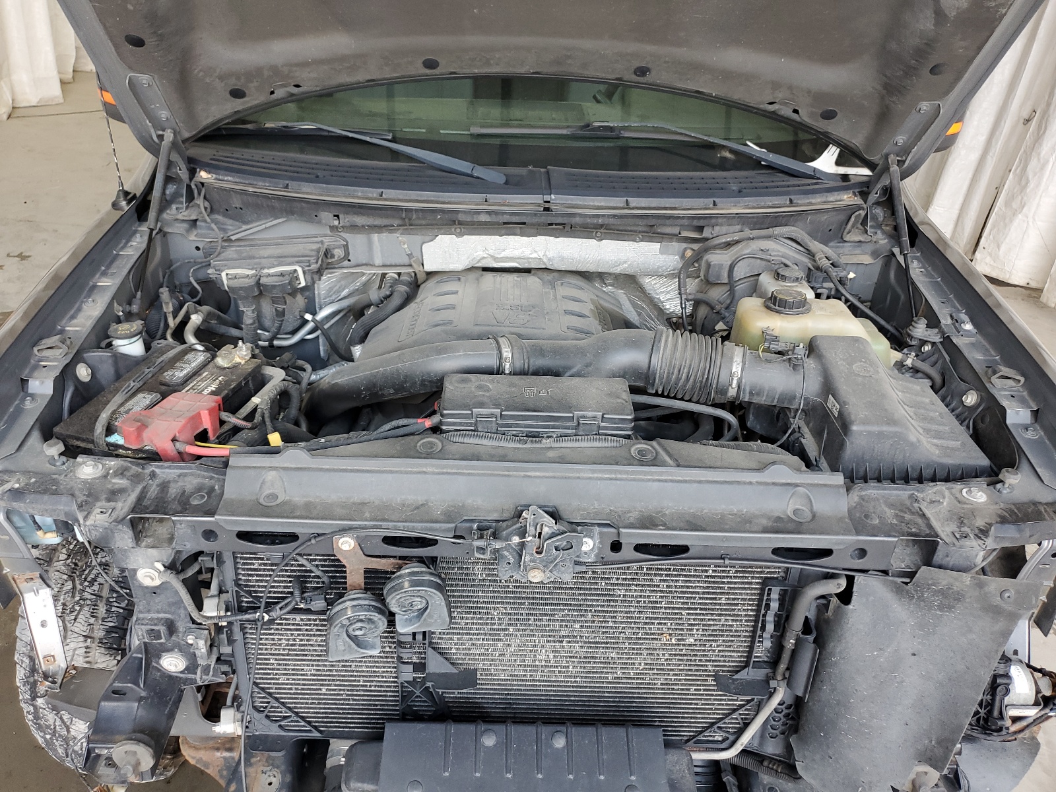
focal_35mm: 26
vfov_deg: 53.1
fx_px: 793
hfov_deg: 67.3
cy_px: 396
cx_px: 528
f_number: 1.5
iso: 71
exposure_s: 1/120
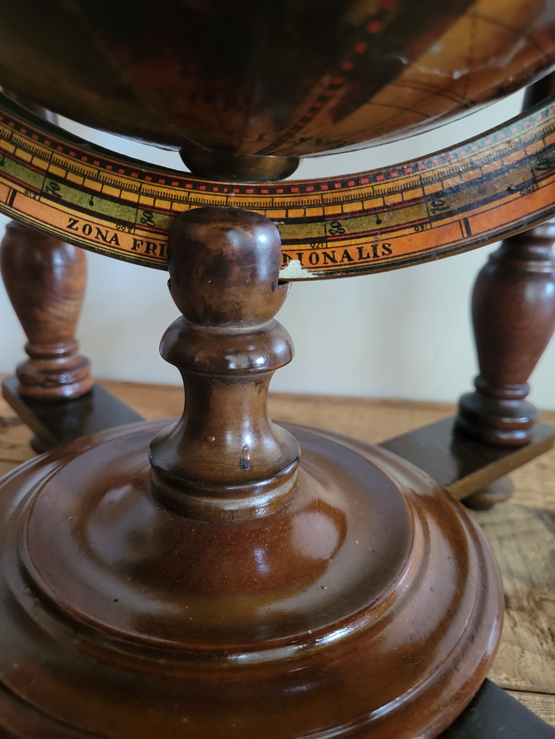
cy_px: 370
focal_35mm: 26
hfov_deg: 53.1
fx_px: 556
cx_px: 278
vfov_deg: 67.3
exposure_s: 1/25
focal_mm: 5.4
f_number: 1.8
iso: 640
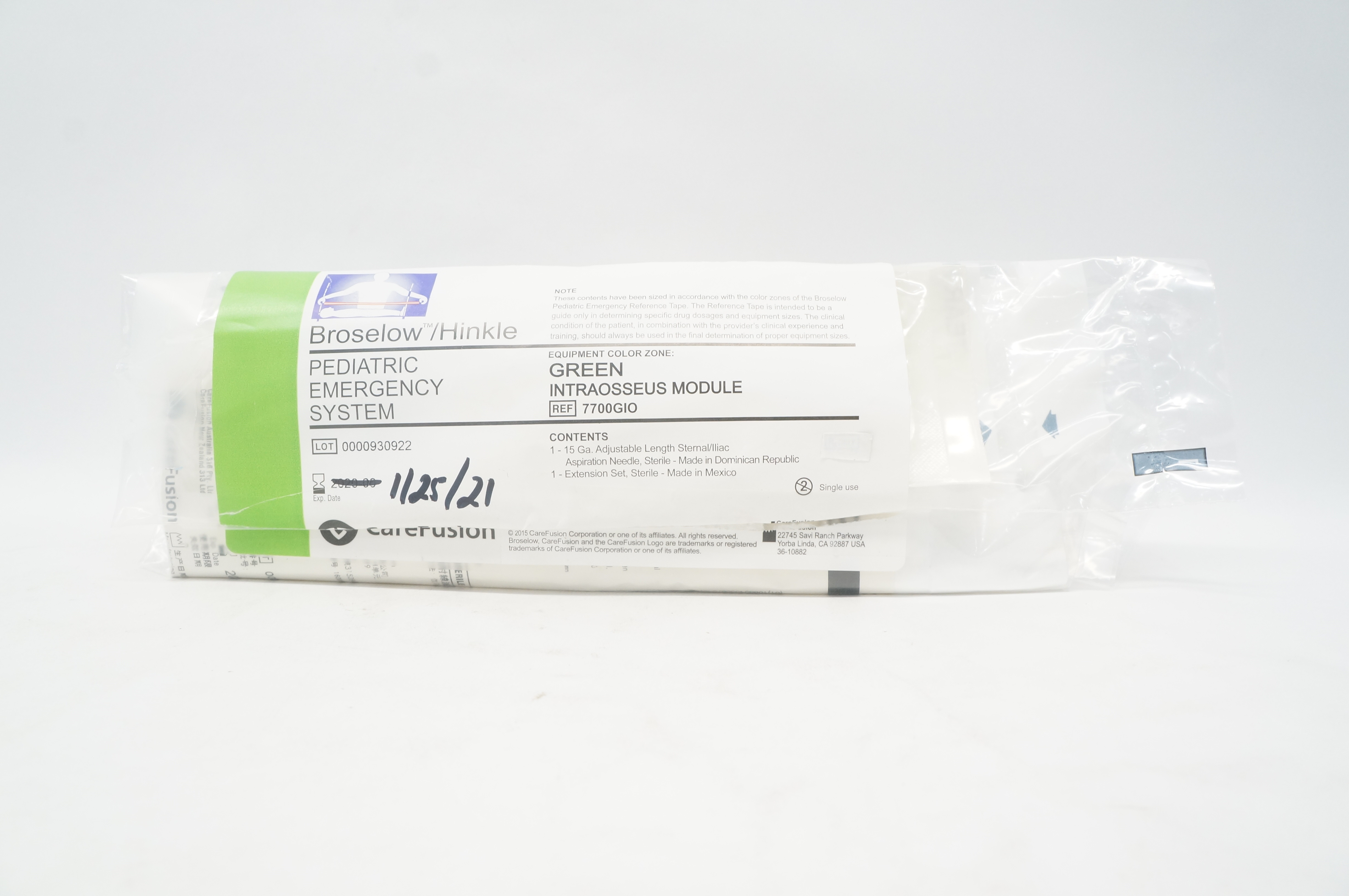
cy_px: 448
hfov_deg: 67.4
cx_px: 674
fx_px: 1011
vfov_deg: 47.8
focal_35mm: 27
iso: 800
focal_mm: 18
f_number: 8
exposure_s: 1/40
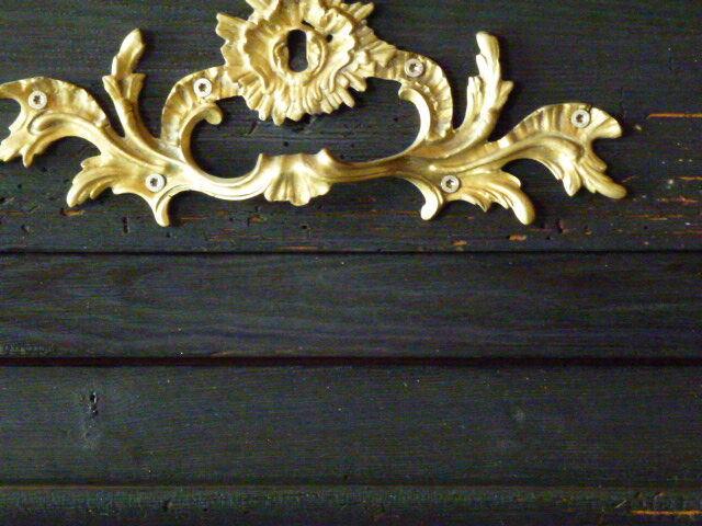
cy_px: 263
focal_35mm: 185
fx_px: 3752
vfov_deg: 8.0
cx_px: 351
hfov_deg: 10.7
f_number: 5.4
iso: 1600
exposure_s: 1/15
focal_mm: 30.1
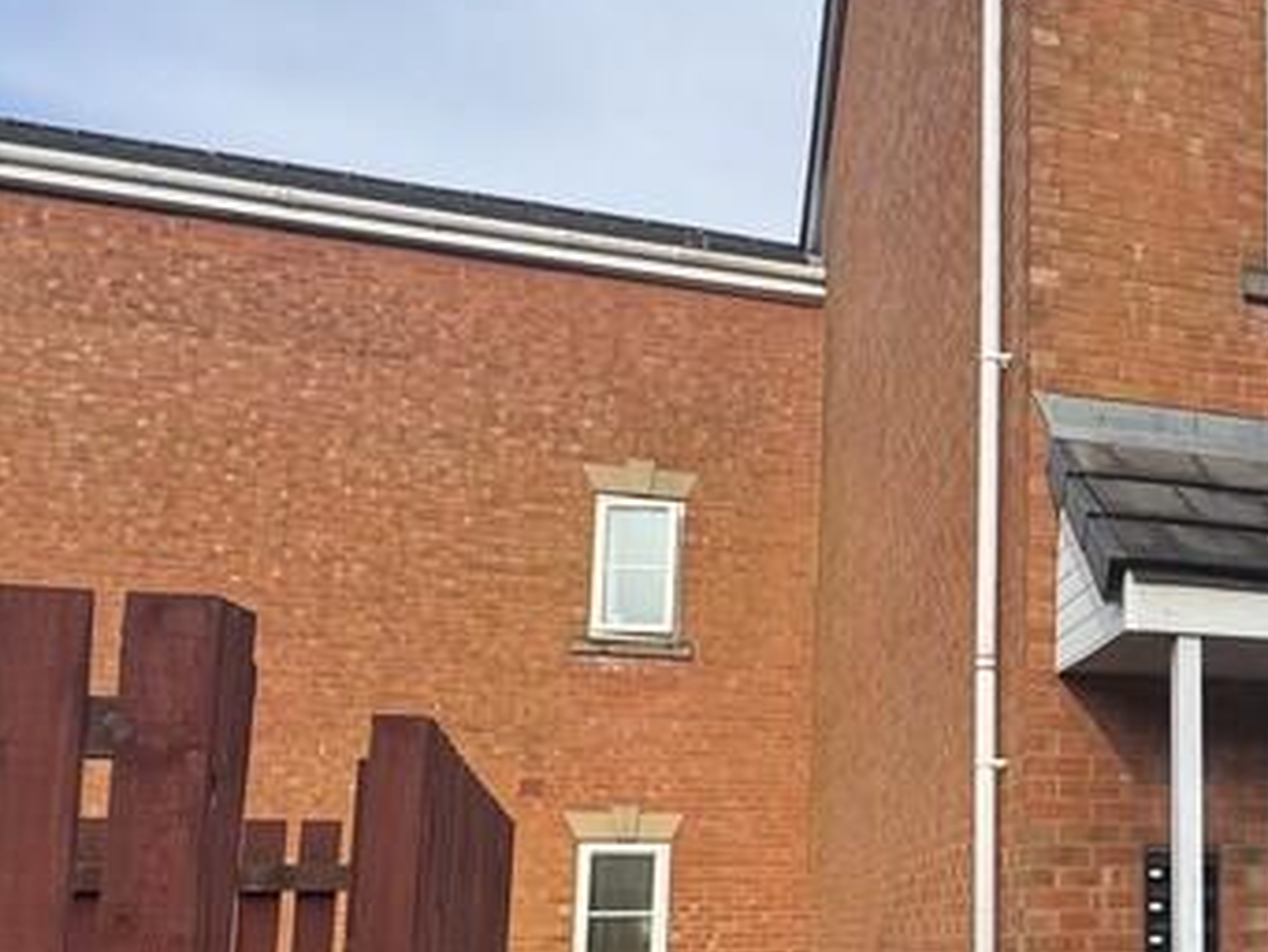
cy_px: 725
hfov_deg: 38.1
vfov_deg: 33.6
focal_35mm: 42
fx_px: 1539
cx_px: 1357
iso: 40
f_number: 2.2
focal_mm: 2.22
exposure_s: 1/625
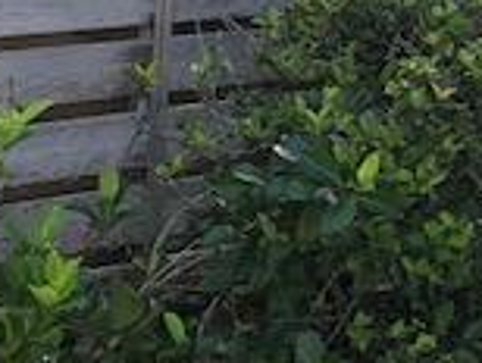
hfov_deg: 15.2
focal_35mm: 116
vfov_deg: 11.7
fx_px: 1618
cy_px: -313
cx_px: 804
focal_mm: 3.99
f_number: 1.8
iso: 20
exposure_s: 1/40
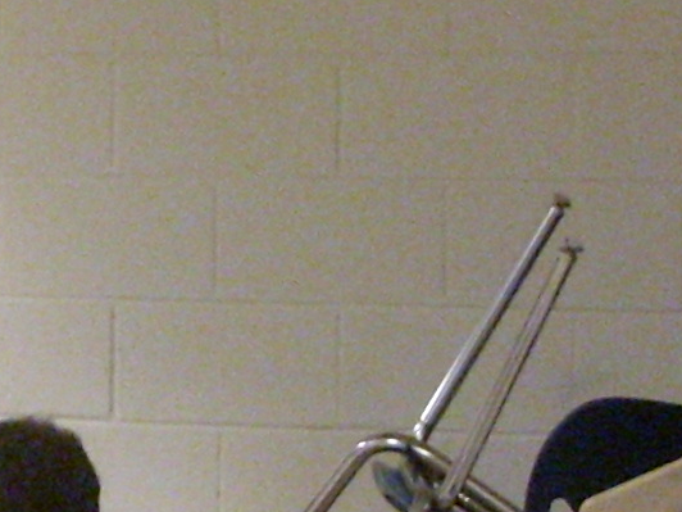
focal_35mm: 233
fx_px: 4591
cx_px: -81
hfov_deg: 8.4
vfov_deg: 6.4
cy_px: 331
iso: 300
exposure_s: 1/15
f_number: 2.8
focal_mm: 6.3
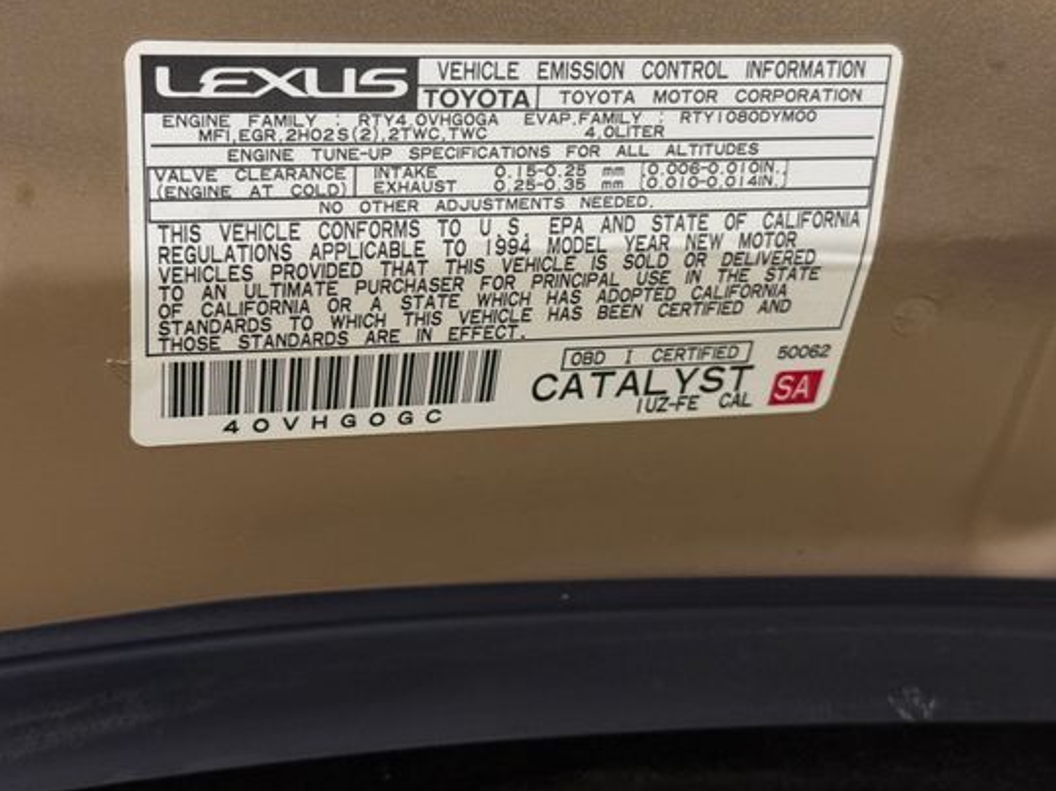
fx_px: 1738
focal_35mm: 57
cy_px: 358
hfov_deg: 33.8
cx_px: 496
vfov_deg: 25.6
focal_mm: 6.76
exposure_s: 1/60
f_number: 1.78
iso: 100
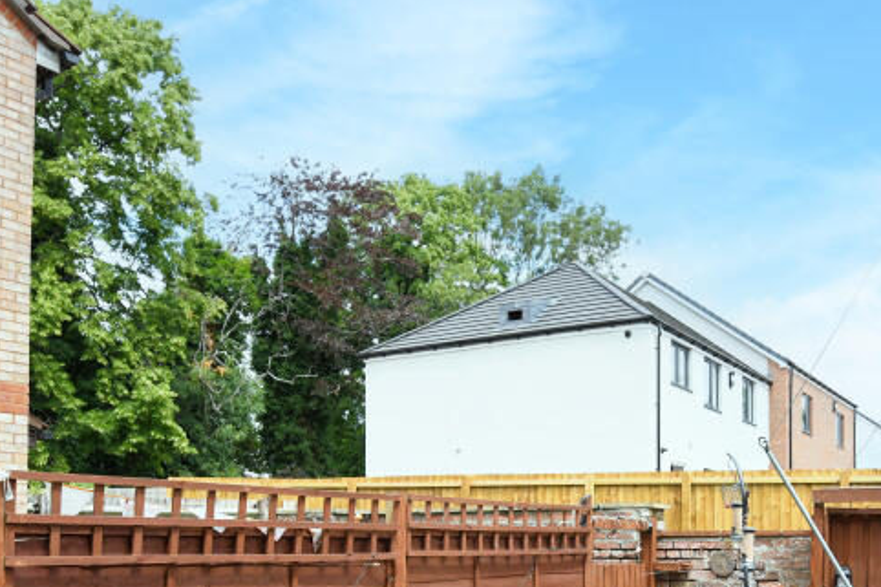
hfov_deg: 54.8
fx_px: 832
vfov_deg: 35.7
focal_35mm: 34
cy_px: 566
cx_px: 576
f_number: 6.3
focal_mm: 16
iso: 640
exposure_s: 1/1000
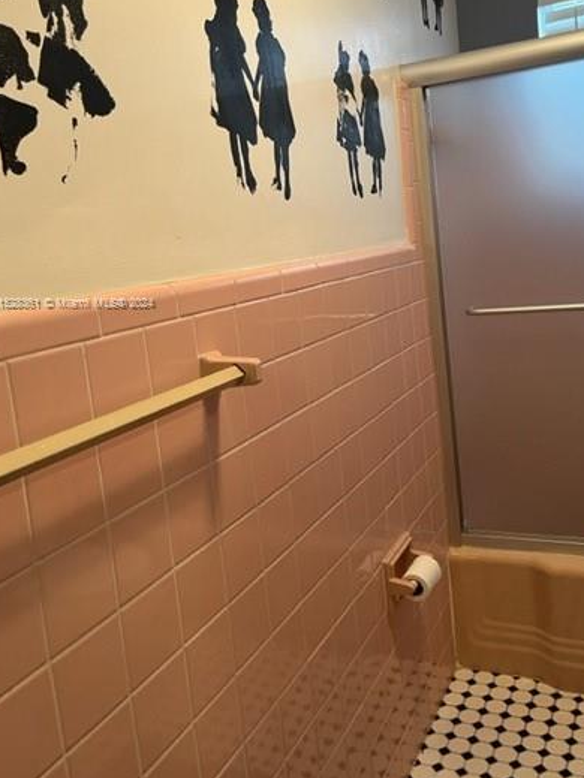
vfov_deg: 56.3
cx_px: 341
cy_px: 304
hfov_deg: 44.0
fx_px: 720
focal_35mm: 32
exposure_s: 1/60
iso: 160
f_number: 1.6
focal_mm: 5.1
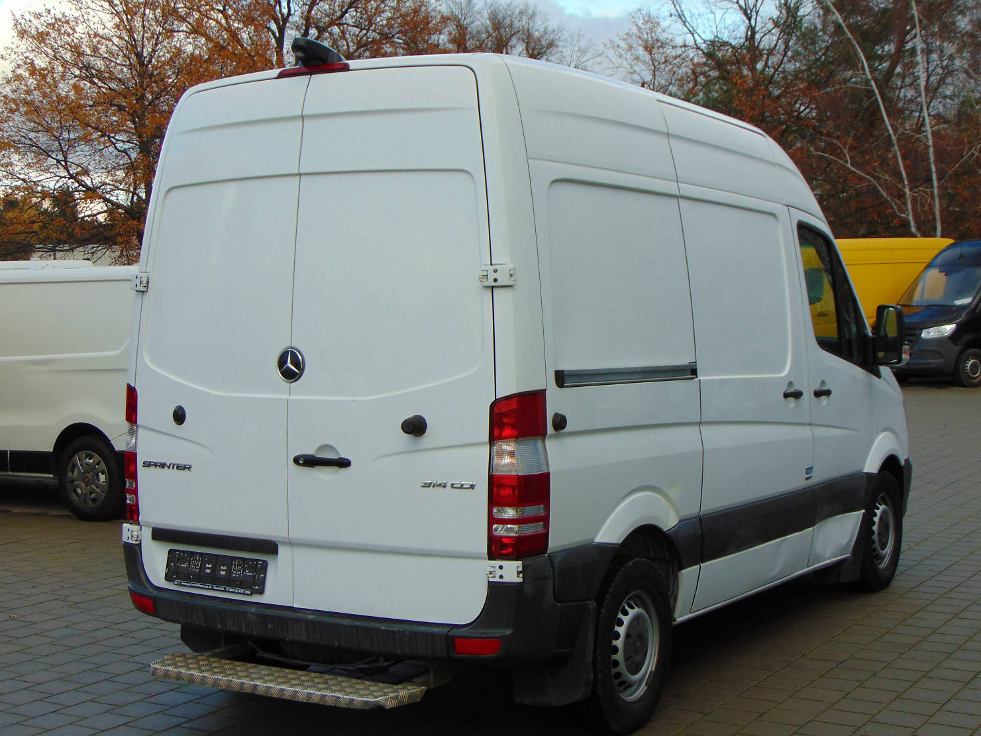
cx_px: 485
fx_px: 1530
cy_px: 395
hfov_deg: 35.5
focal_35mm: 54
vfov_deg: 27.0
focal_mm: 9
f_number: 3.5
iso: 80
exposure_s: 1/125
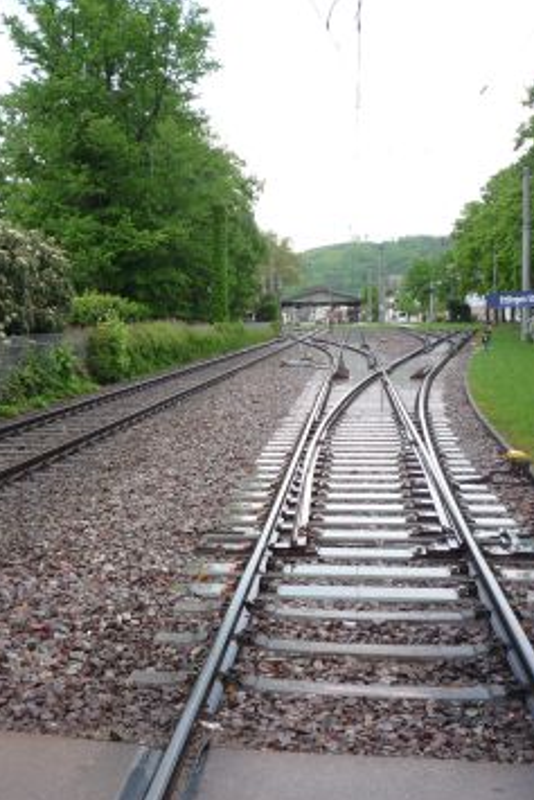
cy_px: 403
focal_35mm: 45
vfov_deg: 43.6
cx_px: 171
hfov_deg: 29.7
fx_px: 1000
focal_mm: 5.2
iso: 100
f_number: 4
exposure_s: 1/200
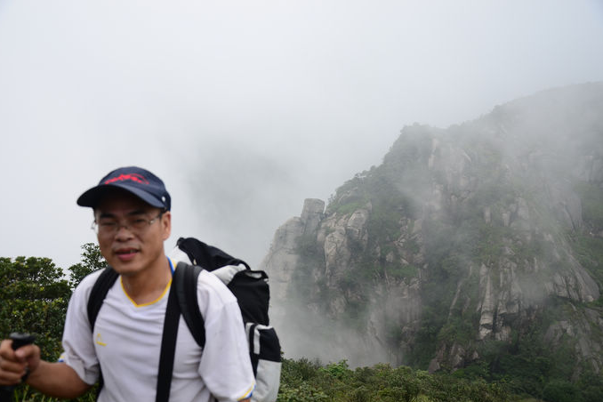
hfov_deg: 55.8
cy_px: 205
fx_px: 569
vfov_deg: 38.9
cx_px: 299
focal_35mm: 34
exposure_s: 1/640
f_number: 4
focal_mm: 22
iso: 125
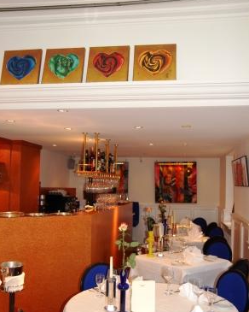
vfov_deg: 47.8
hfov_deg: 39.2
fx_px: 350
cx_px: 123
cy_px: 174
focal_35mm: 38
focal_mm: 22
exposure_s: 1/60
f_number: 2.8
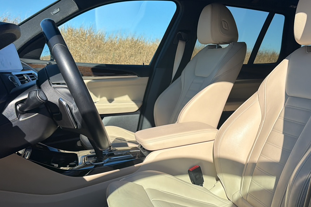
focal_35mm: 29
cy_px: 100
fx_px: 250
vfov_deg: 44.9
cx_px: 168
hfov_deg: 63.6
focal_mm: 6.76
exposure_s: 1/3759
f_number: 1.78
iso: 80
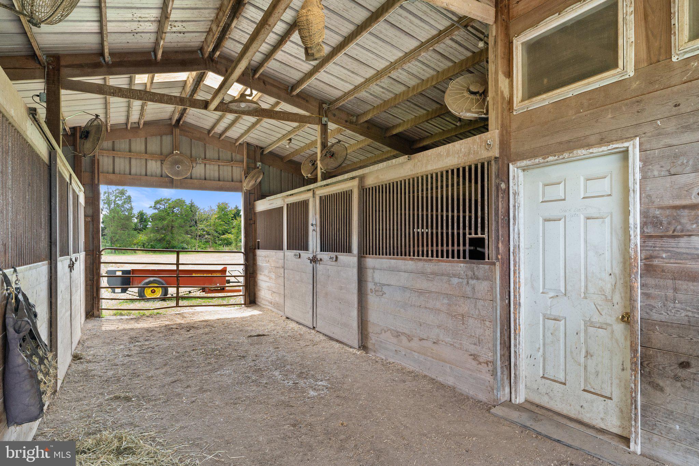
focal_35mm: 21
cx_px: 350
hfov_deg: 82.3
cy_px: 233
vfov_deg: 60.4
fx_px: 400
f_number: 8
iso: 640
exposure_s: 1/50
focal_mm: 20.6
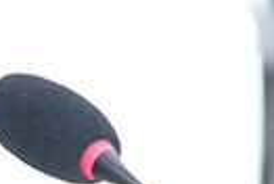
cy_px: 280
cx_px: -157
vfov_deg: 1.7
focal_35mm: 826
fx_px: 6301
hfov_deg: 2.5
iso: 2500
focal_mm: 113
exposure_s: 1/160
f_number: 5
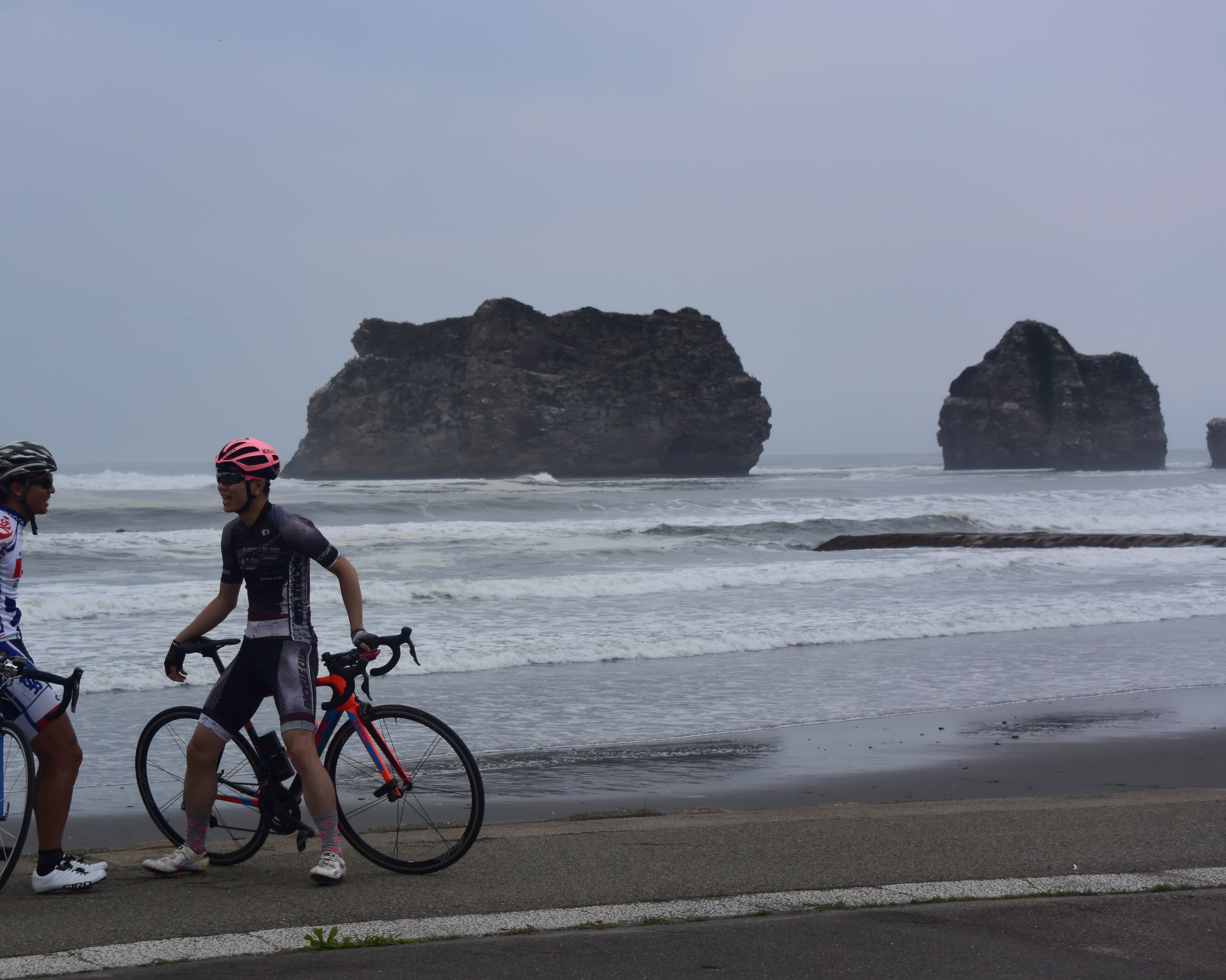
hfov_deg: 21.2
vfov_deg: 17.1
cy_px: 495
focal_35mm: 90
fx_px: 3266
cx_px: 498
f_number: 5.6
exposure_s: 1/500
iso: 160
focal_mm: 29.4
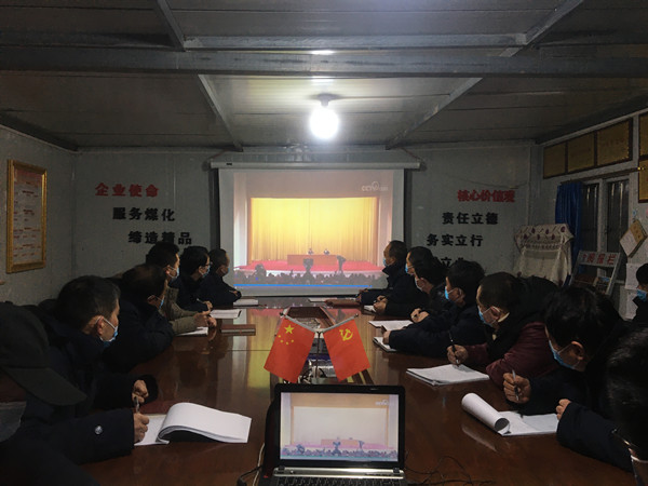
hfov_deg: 61.7
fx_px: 543
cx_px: 324
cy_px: 243
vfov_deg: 48.2
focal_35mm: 29
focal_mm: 4.15
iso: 32
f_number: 2.2
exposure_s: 1/33
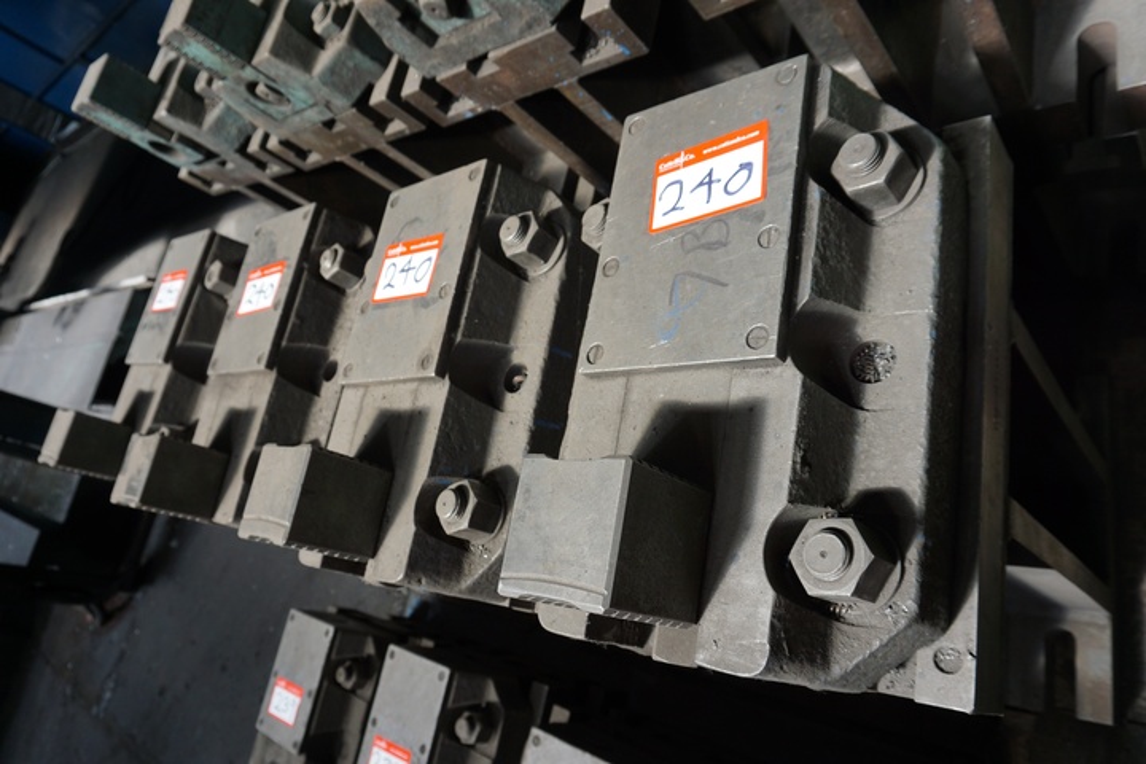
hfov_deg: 73.7
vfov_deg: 53.1
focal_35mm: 24
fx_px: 764
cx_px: 573
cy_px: 382
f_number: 5
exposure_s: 1/160
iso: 160
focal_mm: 16
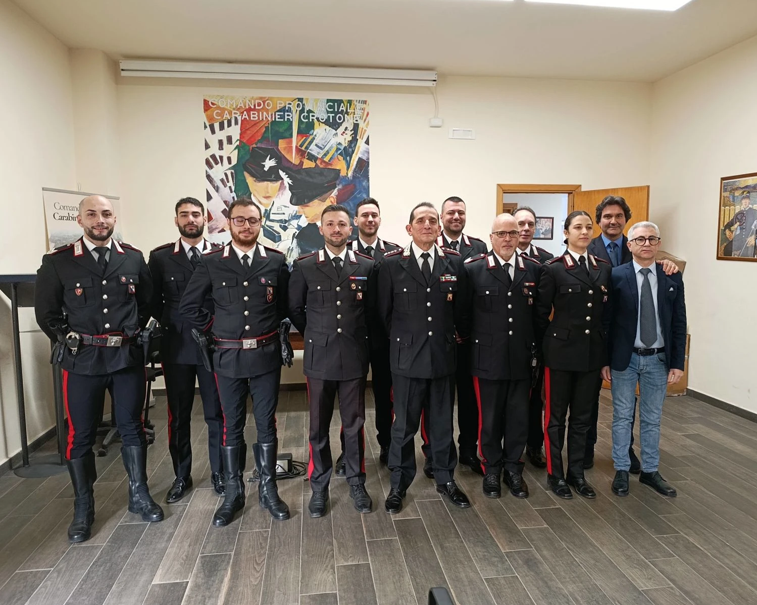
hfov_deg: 70.3
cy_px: 302
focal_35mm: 24
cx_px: 380
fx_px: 538
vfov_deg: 58.8
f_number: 1.65
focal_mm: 6.11
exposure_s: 1/50
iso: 999
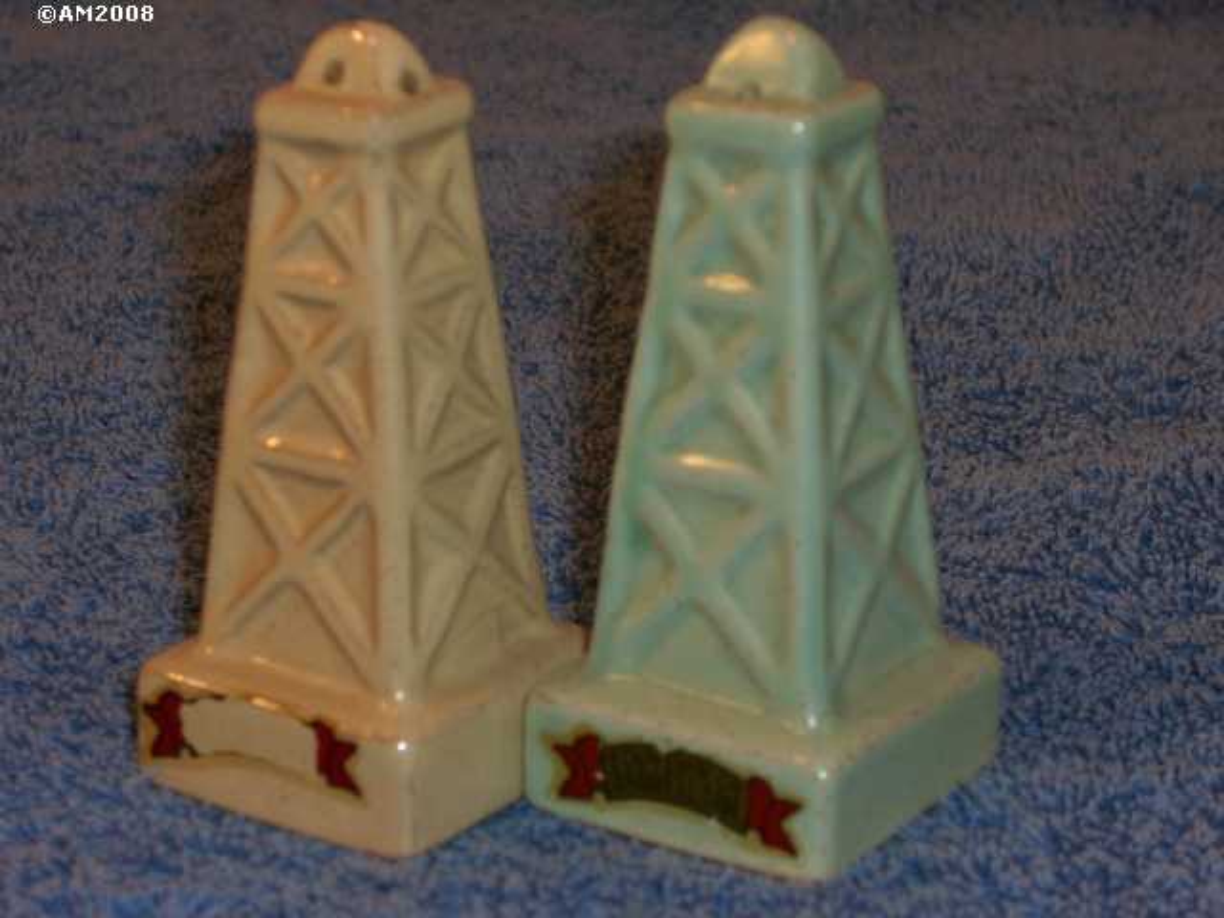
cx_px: 612
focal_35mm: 114
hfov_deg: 17.3
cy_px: 459
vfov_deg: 13.0
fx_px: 4031
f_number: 5.4
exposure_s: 1/30
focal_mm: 23.7
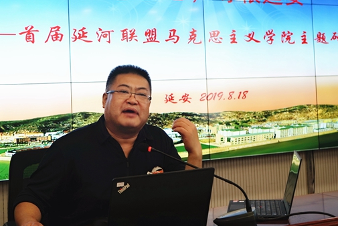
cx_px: 143
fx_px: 357
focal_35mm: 38
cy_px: 117
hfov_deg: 50.5
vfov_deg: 35.1
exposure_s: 1/60
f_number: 4
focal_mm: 30
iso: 125
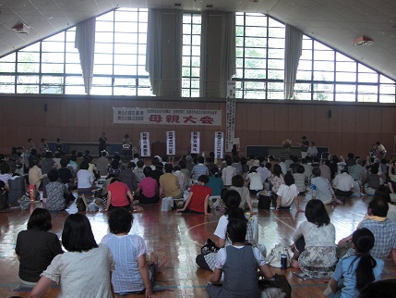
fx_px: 538
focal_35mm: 47
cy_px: 151
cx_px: 195
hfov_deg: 40.4
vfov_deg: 30.9
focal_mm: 8.2
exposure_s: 1/80
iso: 100
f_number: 3.3
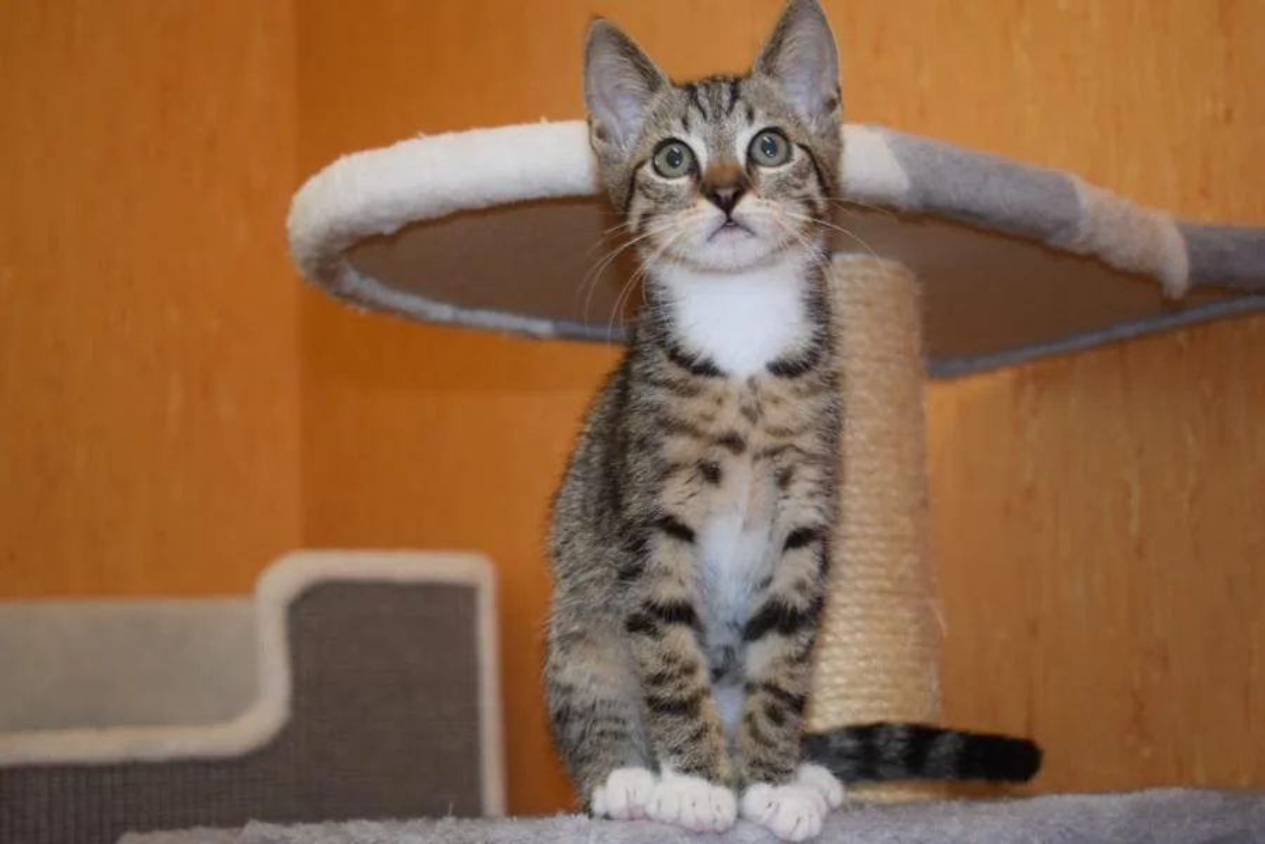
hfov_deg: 29.9
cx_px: 632
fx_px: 2372
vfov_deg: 20.2
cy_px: 422
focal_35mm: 68
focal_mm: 45
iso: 1250
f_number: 5
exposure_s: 1/60
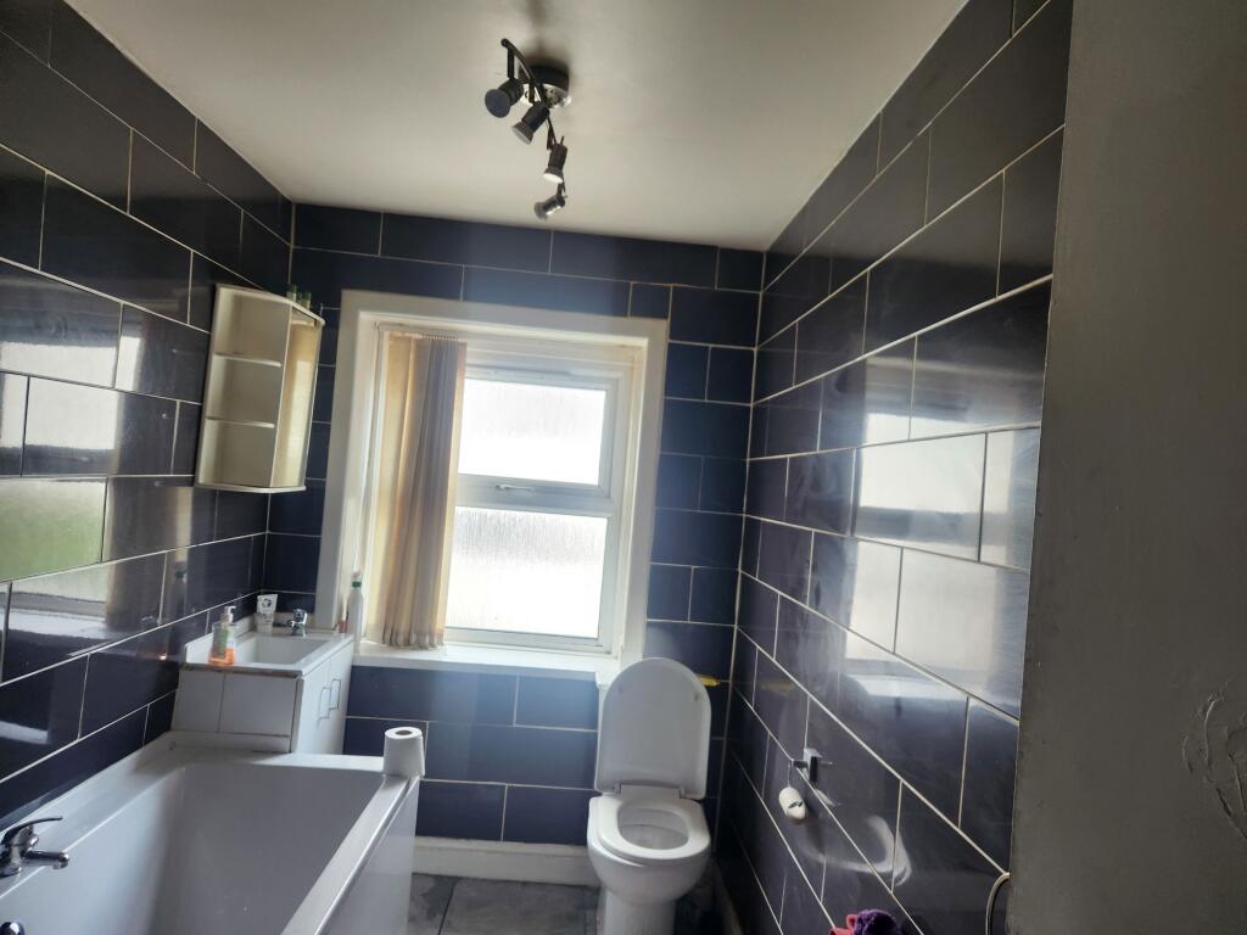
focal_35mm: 23
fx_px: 829
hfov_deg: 73.9
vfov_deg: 58.9
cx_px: 624
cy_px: 468
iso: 160
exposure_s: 1/100
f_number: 1.8
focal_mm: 5.4
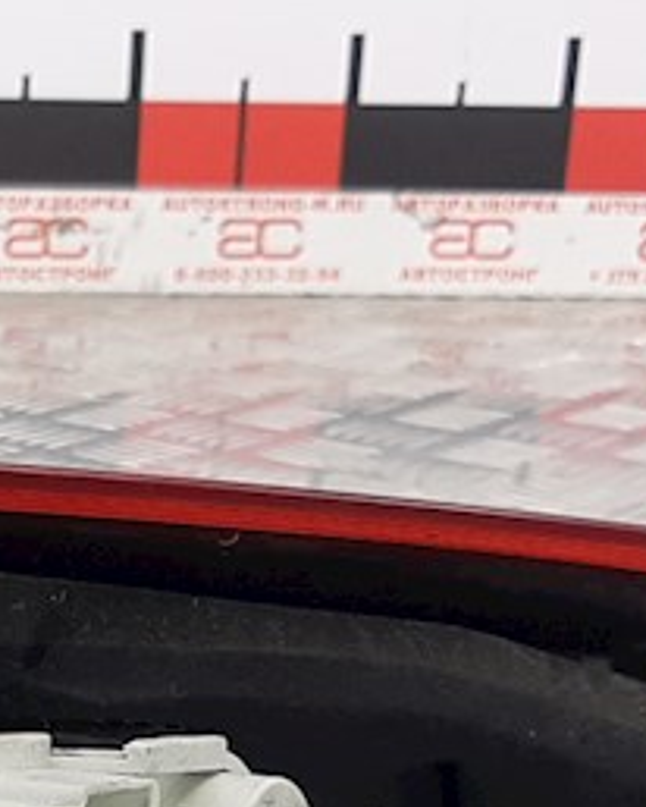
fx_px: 2411
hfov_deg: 14.8
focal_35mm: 101
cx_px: -113
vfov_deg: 18.3
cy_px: 895
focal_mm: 3.93
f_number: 1.7
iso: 40
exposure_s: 1/241
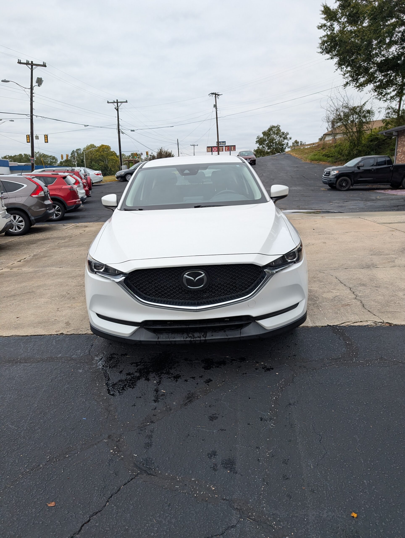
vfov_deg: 71.5
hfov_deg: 56.9
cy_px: 269
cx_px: 202
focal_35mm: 24
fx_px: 373
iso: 22
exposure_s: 1/301
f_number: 1.68
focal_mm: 6.9
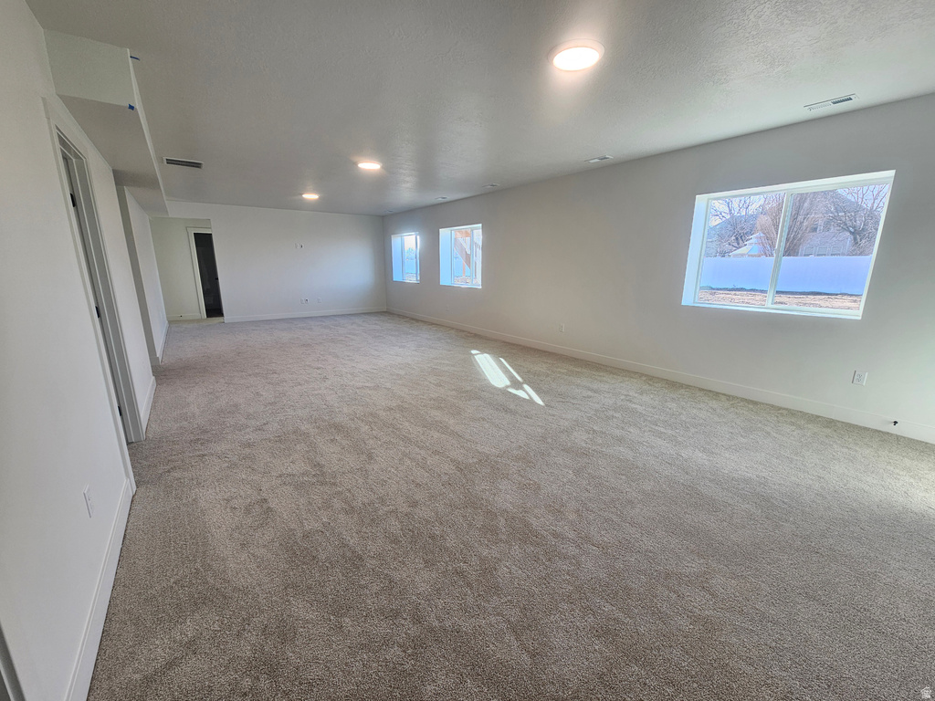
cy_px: 350
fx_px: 351
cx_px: 468
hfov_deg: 106.2
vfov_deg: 89.9
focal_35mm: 13
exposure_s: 1/60
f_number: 2.2
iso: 50
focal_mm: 2.2
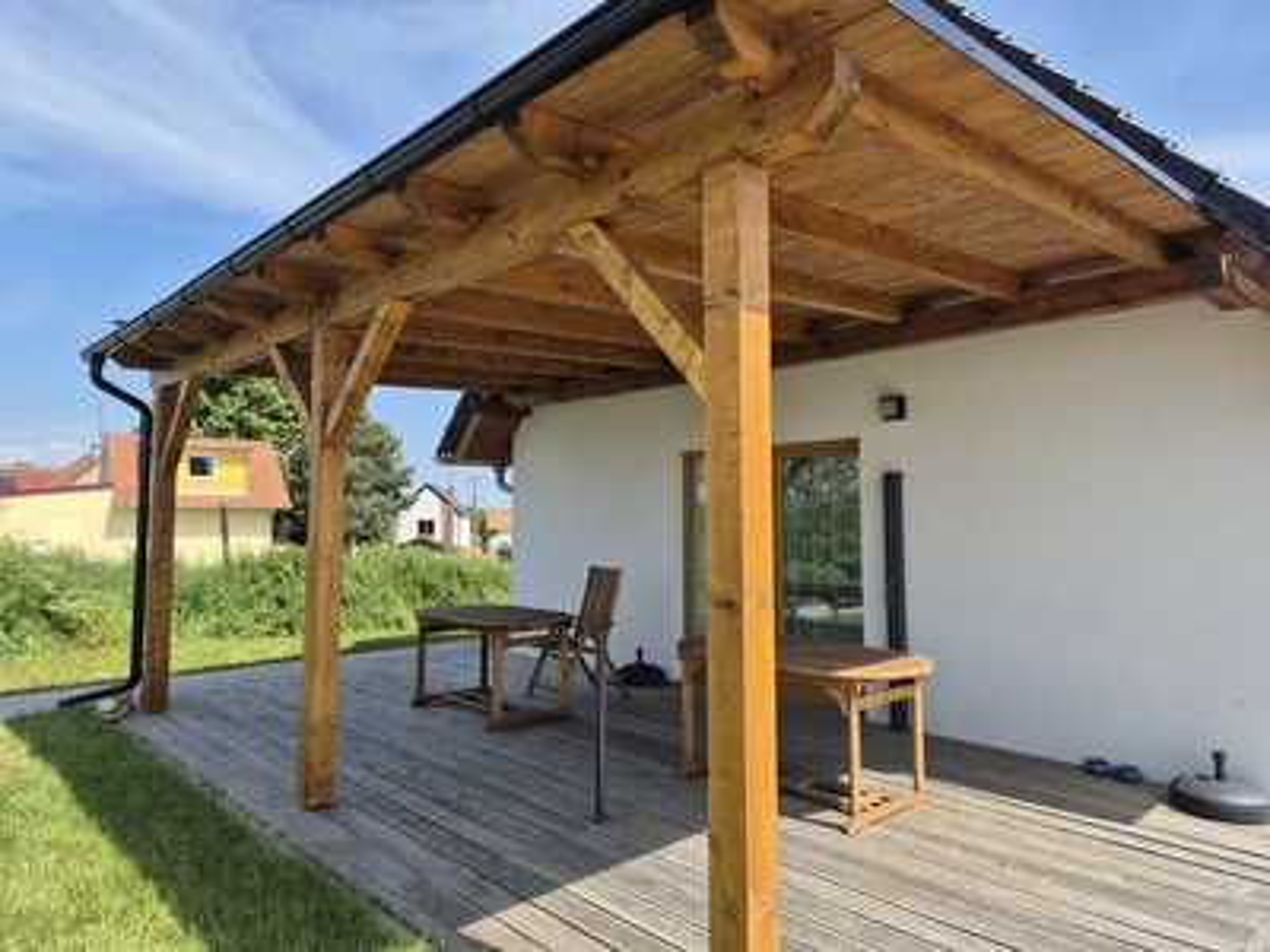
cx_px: 635
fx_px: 844
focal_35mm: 23
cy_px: 476
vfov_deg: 58.9
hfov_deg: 73.9
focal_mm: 5.4
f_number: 1.8
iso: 25
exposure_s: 1/1164
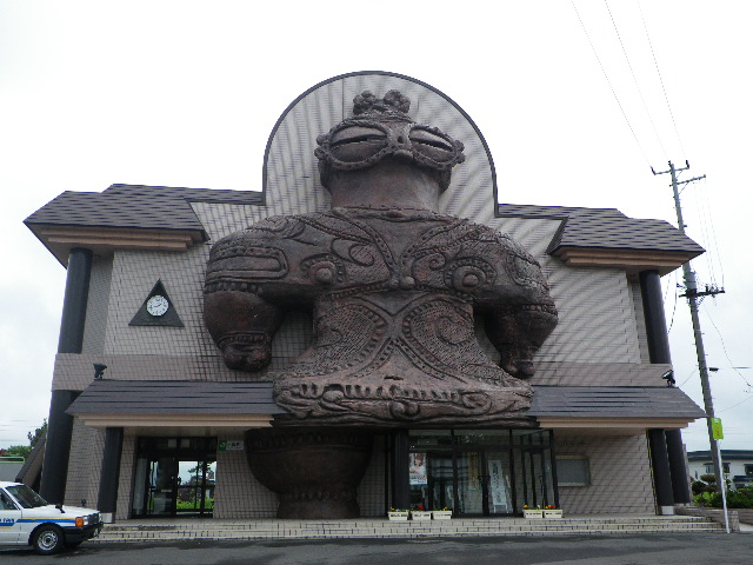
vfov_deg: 42.9
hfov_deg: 55.4
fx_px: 718
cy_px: 282
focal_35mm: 33
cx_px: 376
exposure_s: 1/800
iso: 64
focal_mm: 5.8
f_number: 2.8
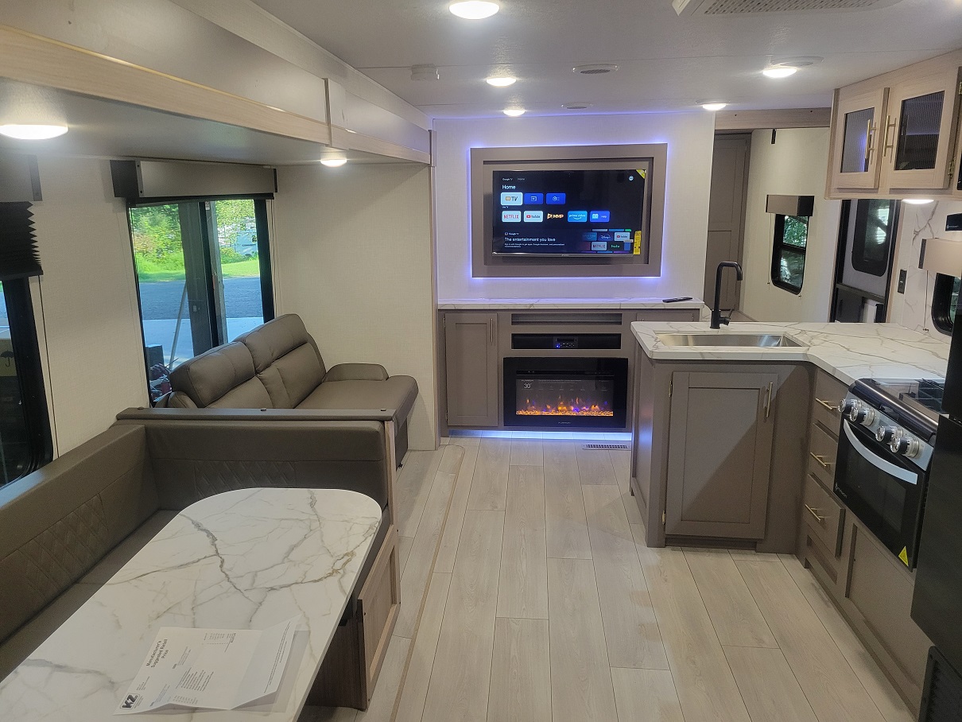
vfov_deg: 53.1
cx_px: 481
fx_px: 723
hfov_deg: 67.3
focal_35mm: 26
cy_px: 361
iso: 320
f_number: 1.8
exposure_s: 1/120
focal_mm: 5.4
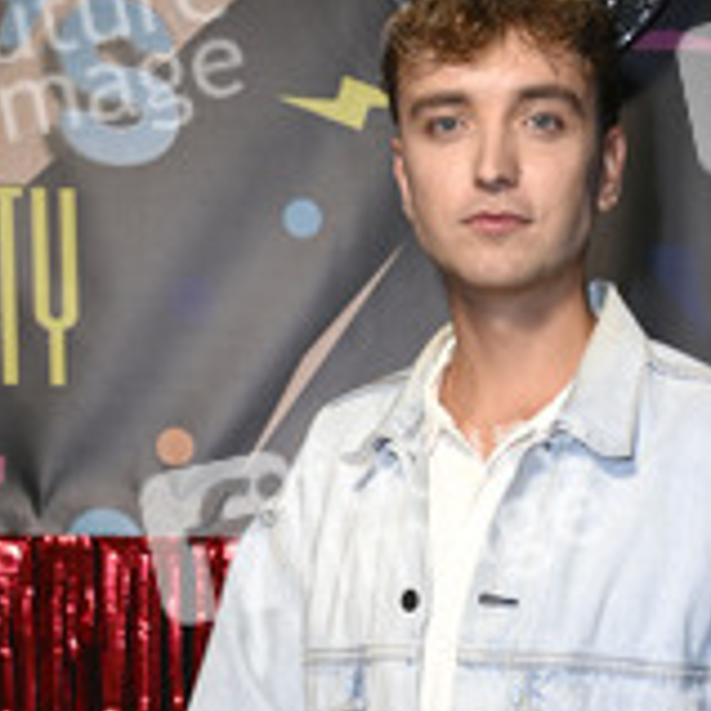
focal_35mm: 107
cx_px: 501
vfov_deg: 15.9
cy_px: 742
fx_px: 2486
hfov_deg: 16.2
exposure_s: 1/250
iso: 1600
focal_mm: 50
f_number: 5.6
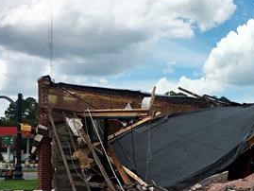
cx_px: 241
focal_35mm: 70
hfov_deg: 26.6
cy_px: 145
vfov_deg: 20.8
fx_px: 514
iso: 25
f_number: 2.2
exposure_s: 1/2262
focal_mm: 4.15
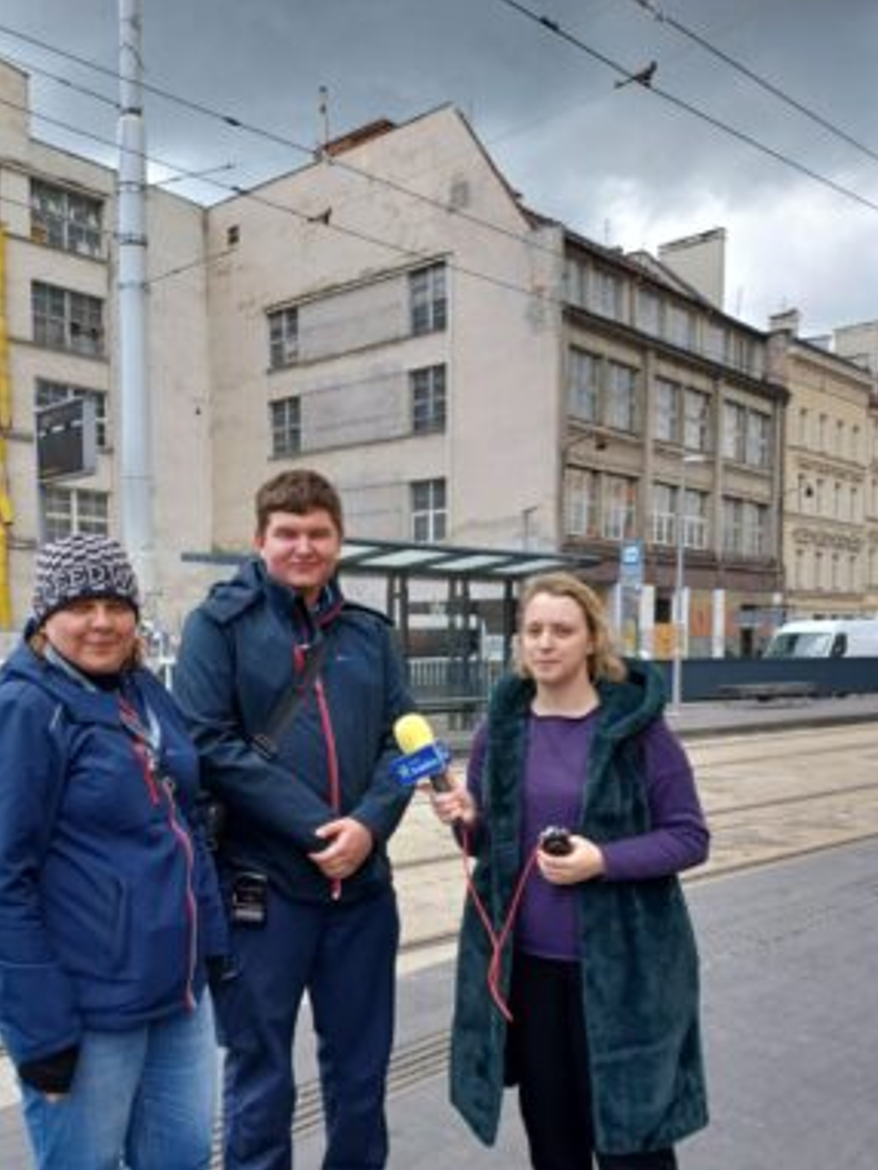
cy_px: 723
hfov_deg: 45.2
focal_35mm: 31
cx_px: 345
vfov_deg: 57.7
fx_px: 1048
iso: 32
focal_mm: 4.6
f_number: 1.8
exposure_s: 1/108
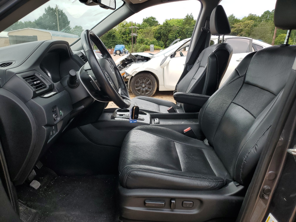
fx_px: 222
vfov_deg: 53.1
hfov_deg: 67.3
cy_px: 111
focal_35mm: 26
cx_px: 148
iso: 50
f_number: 1.5
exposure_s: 1/833
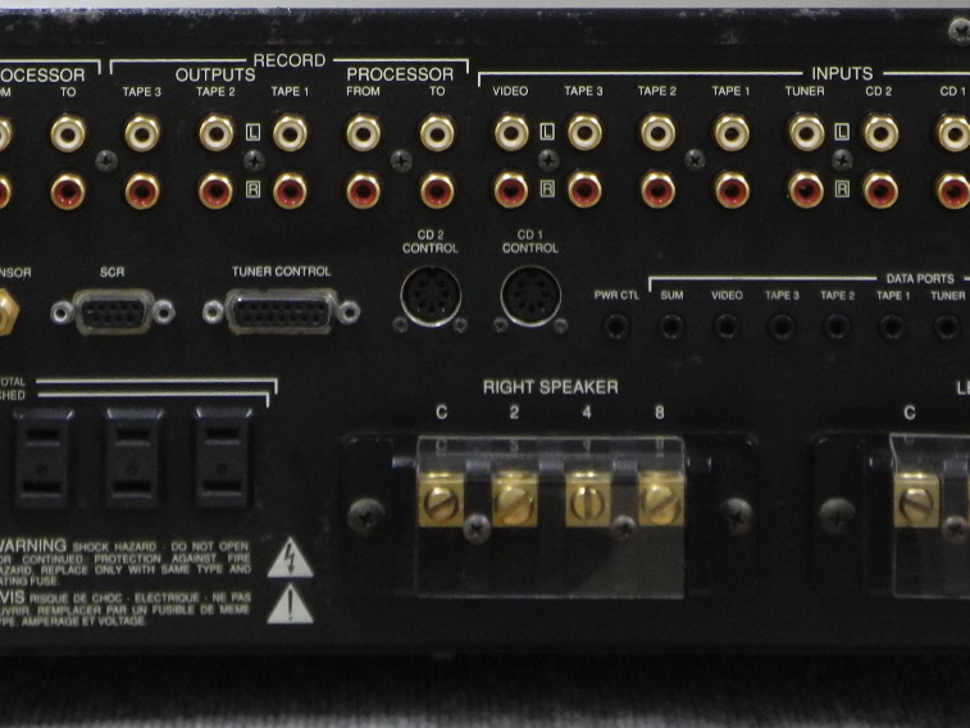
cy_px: 3
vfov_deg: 6.7
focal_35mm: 222
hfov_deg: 8.9
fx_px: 6222
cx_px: 452
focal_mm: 22.5
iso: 400
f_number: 4.5
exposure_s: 1/25
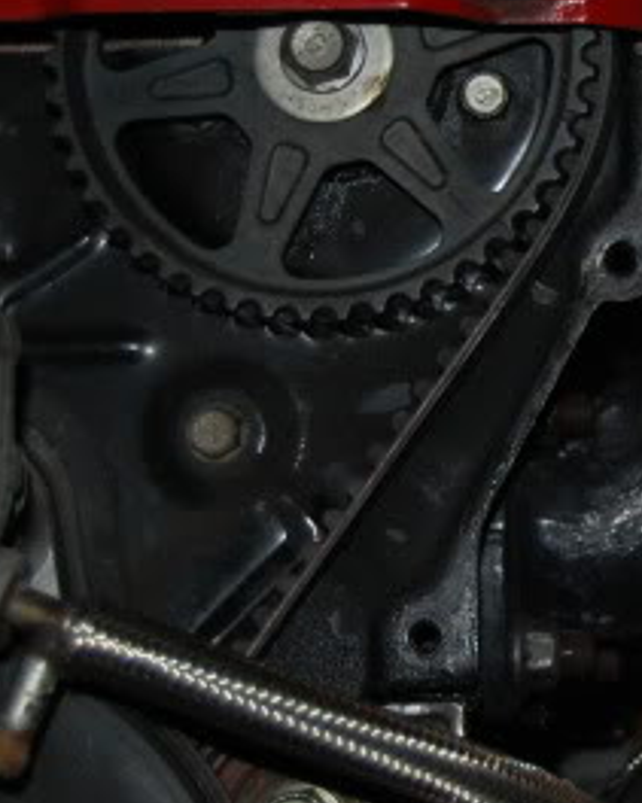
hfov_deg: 9.1
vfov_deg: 11.8
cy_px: 78
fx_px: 3850
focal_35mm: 162
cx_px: 1139
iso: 400
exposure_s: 1/60
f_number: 5
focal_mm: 38
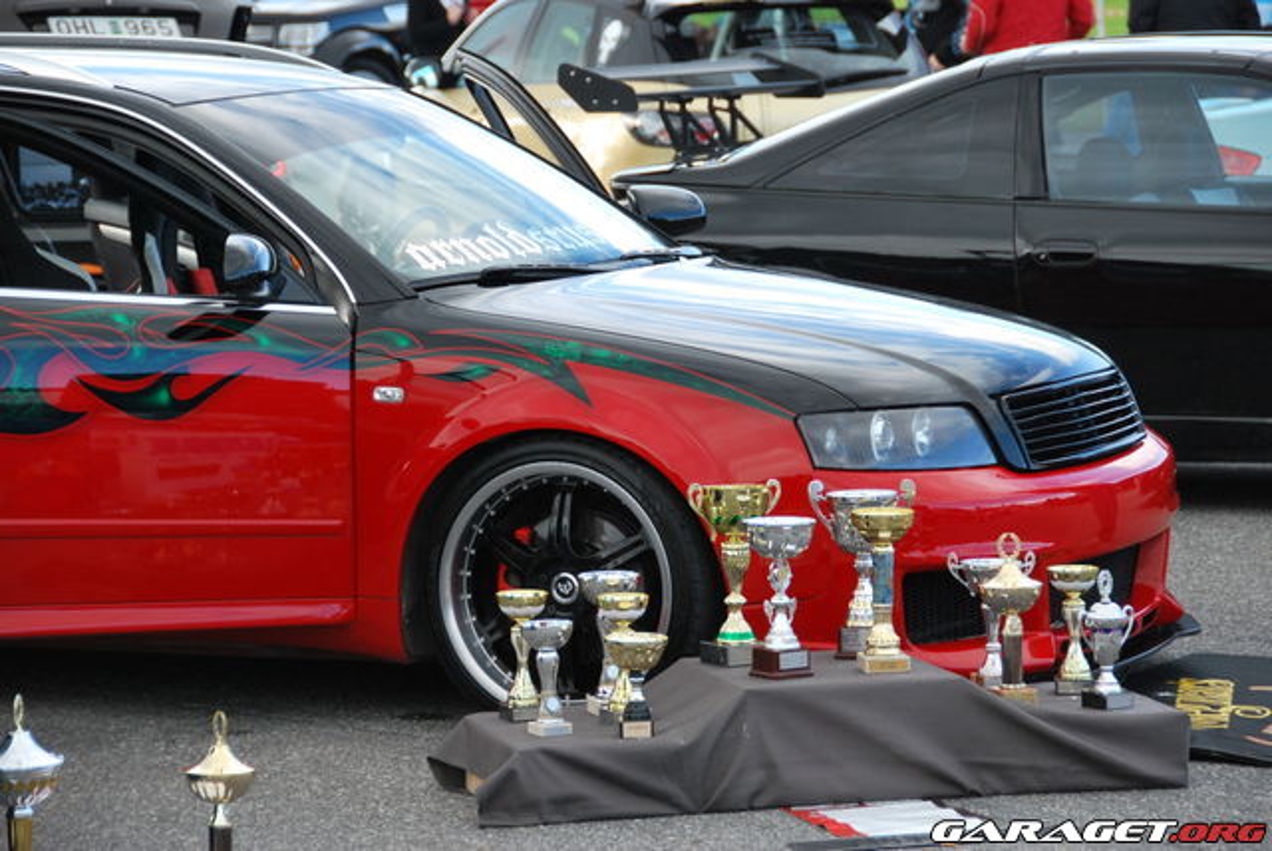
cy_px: 426
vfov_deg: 9.6
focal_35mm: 142
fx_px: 5039
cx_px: 636
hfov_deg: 14.4
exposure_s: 1/500
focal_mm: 95
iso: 560
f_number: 5.3
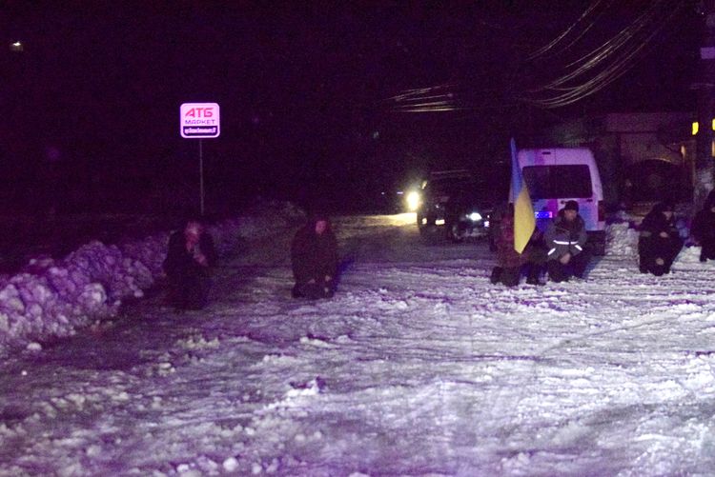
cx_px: 358
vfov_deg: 18.2
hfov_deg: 27.0
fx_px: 1490
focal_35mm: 75
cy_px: 238
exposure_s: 1/200
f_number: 5.6
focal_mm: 50
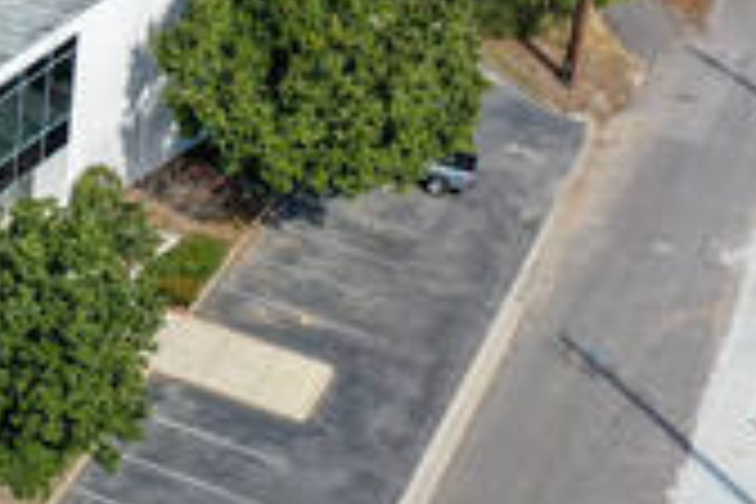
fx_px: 2352
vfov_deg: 12.2
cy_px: 196
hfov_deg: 16.7
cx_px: -346
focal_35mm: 112
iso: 100
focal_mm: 10.26
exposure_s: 1/320
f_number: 5.6
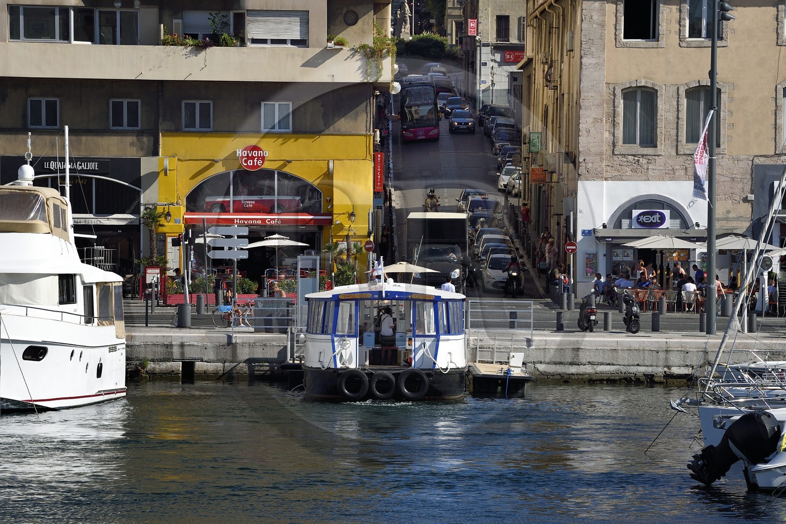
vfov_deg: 6.9
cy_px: 262
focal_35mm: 200
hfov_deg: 10.3
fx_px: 4365
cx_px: 393
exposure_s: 1/500
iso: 200
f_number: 10
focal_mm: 200
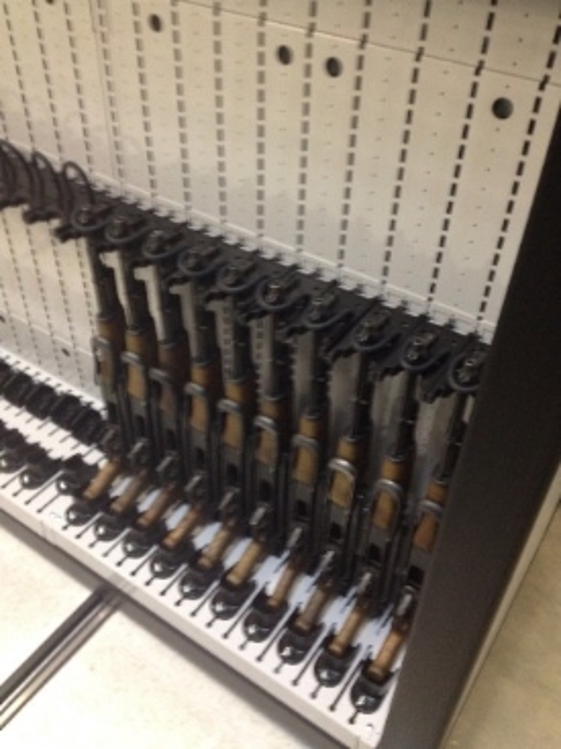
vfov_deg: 52.6
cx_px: 280
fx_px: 757
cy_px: 374
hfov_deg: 40.7
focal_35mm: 35
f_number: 2.4
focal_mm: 4.28
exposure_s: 1/20
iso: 200
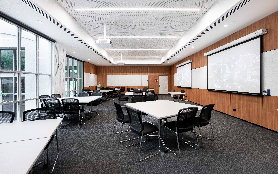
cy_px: 82
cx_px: 138
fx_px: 114
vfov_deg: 74.7
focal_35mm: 15
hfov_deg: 101.5
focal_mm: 14
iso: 100
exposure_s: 1/30
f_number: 8
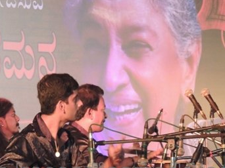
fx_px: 2786
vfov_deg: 3.5
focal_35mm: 429
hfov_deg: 4.6
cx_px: 97
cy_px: 130
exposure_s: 1/40
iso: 800
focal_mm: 49
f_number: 4.7
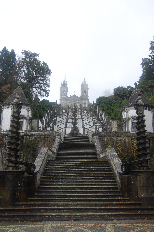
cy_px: 116
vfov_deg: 53.2
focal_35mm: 36
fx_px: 231
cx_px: 77
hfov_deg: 36.8
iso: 280
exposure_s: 1/125
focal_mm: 24
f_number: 5.6
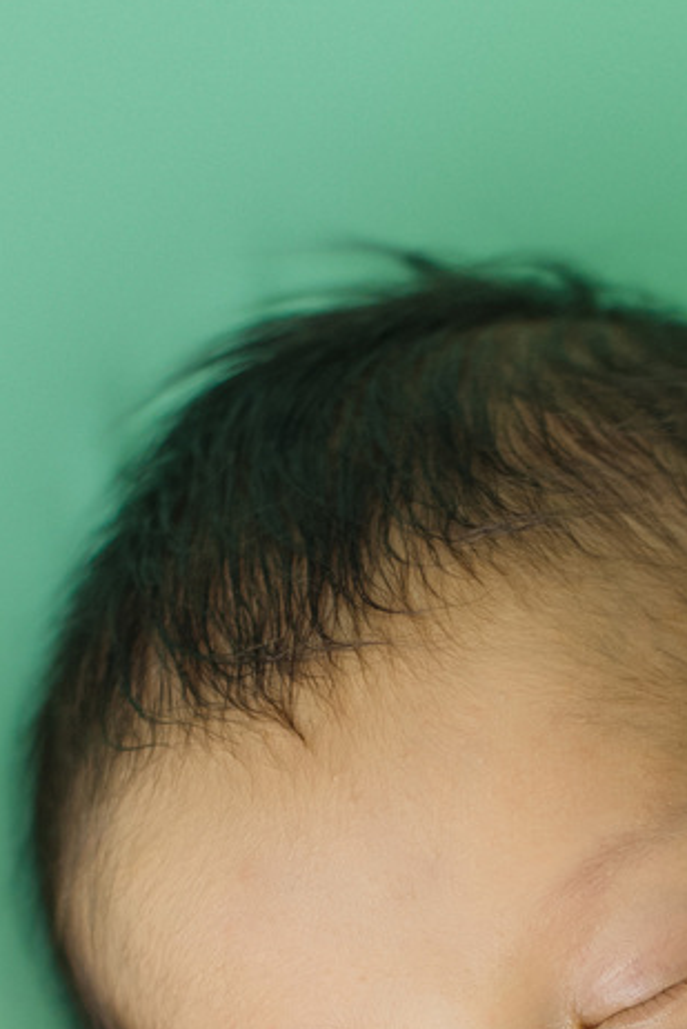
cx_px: 778
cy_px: 1151
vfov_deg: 10.5
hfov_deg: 7.0
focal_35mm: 194
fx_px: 5549
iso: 500
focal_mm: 50
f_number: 2.5
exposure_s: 1/200
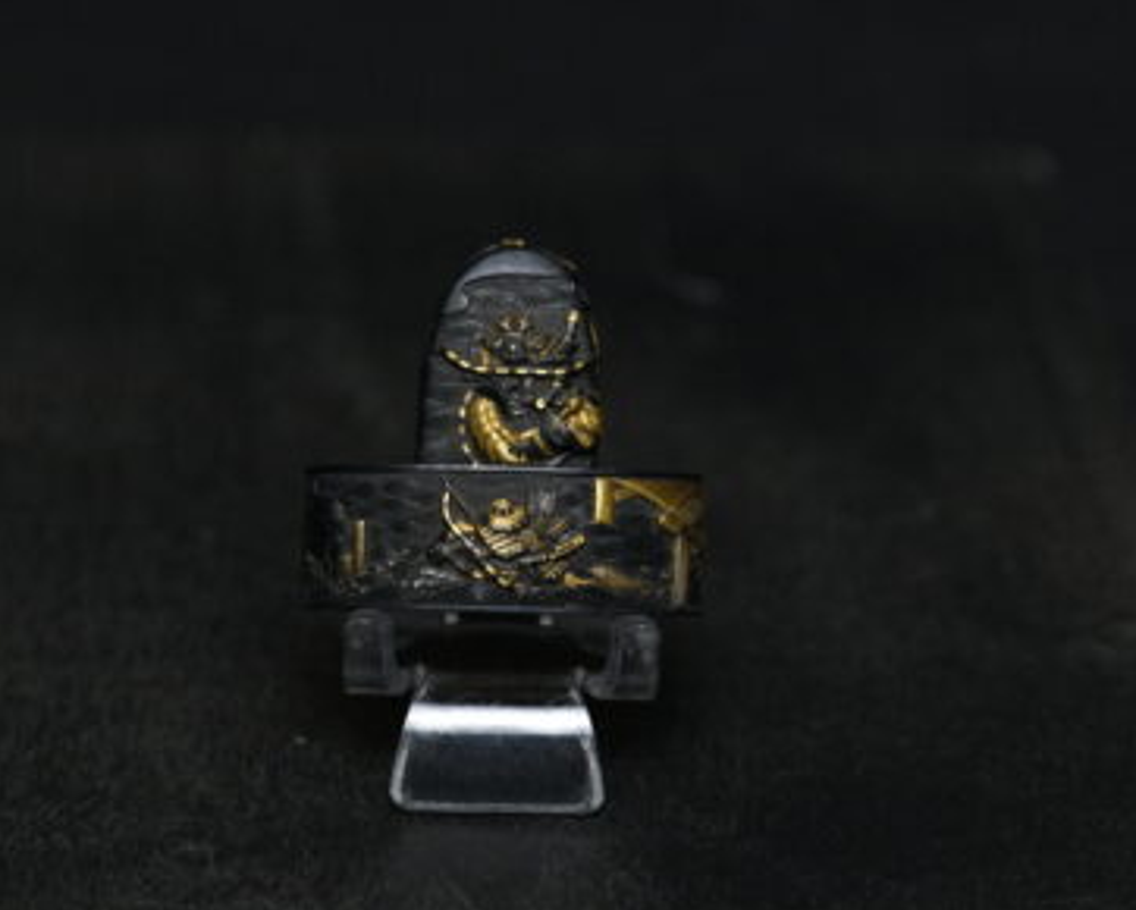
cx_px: 508
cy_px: 452
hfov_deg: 15.4
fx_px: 4205
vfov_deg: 12.4
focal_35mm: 125
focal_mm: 105
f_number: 10
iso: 5000
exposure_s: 1/125
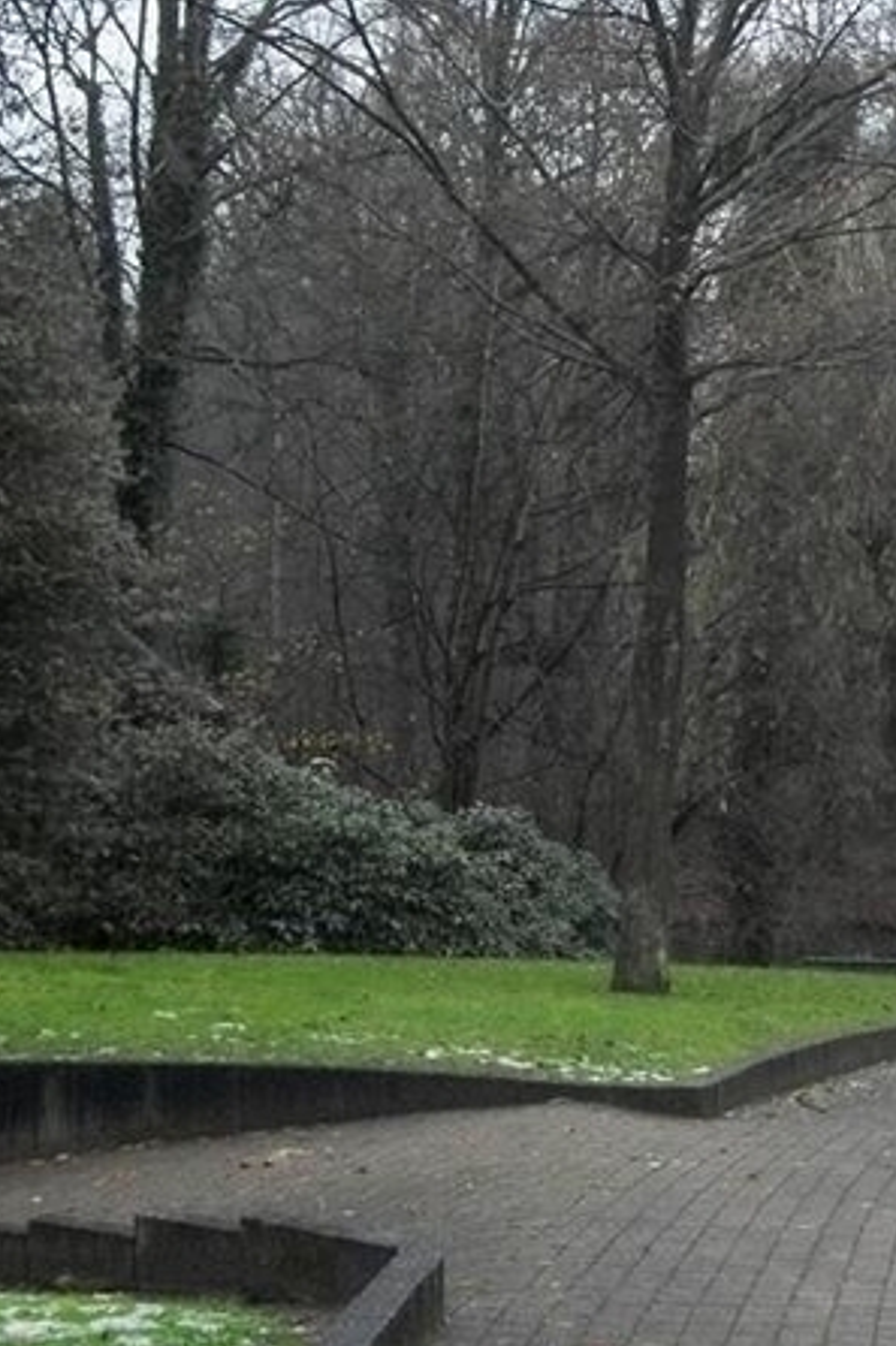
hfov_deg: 19.1
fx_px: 2615
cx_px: 815
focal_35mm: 70
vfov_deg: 28.9
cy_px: 676
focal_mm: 8.8
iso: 640
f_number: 3.6
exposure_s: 1/160
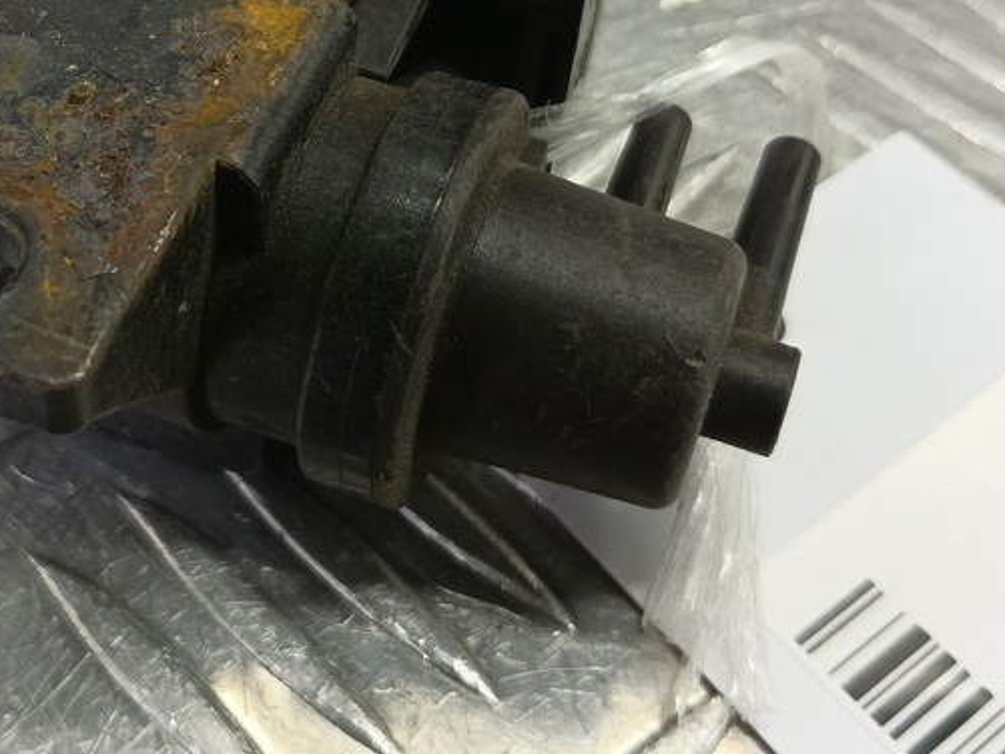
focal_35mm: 47
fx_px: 1365
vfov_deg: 29.9
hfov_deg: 39.4
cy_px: 112
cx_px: 259
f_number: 1.6
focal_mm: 4.11
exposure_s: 1/50
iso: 145
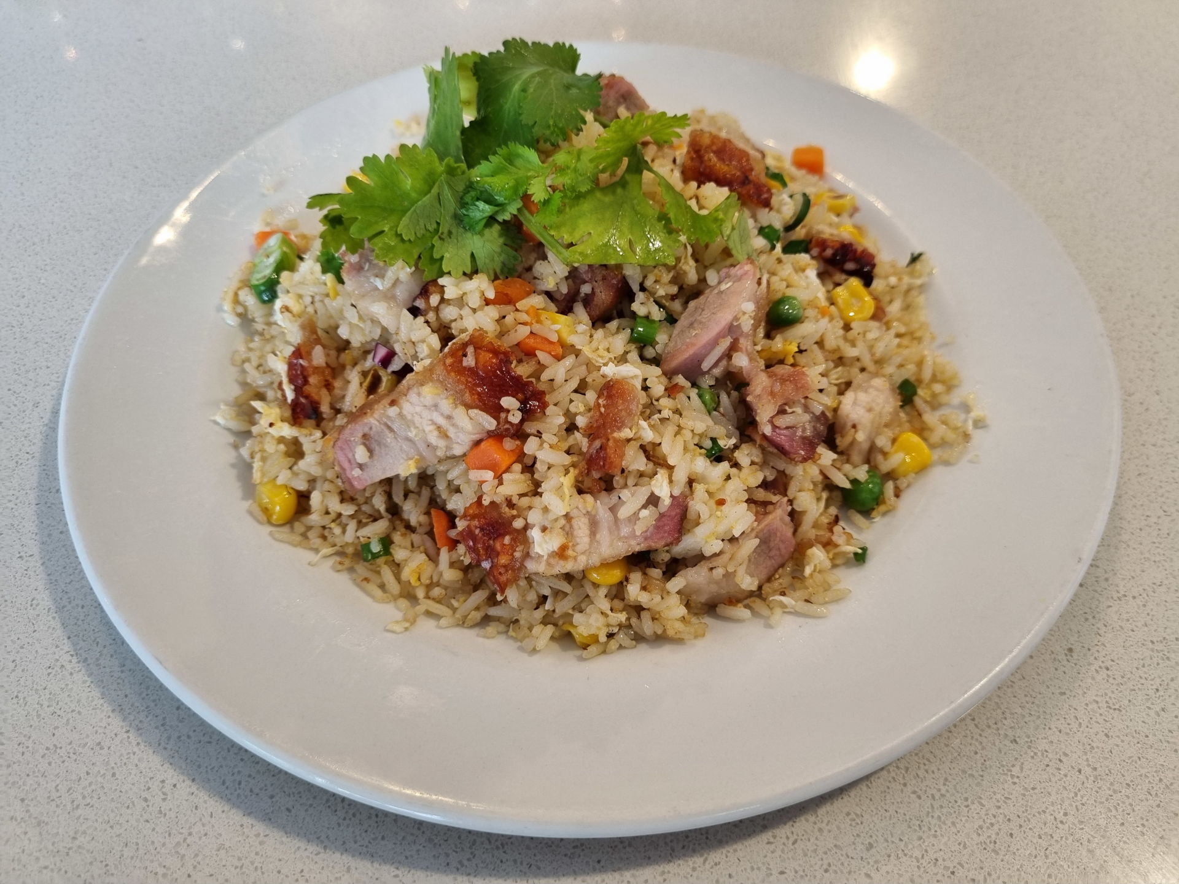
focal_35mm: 26
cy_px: 442
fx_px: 886
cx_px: 590
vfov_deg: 53.1
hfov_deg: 67.3
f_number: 1.8
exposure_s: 1/100
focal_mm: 5.4
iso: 125
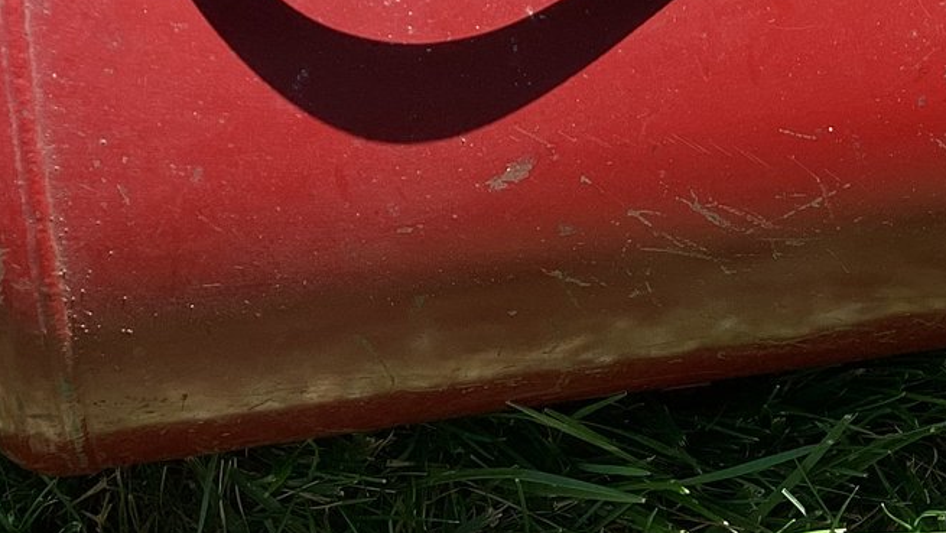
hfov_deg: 26.7
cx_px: 732
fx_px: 1957
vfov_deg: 15.4
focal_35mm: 78
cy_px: 110
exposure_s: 1/468
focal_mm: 3.3
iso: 25
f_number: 2.4
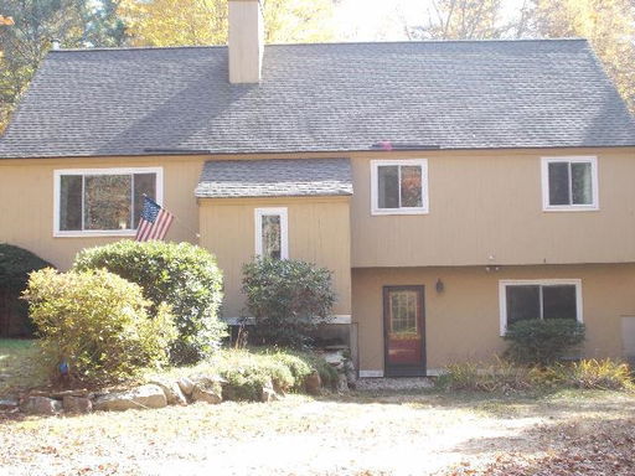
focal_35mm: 50
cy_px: 238
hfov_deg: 38.2
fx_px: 917
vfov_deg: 29.1
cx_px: 318
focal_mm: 9
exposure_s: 1/40
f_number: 4.5
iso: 80
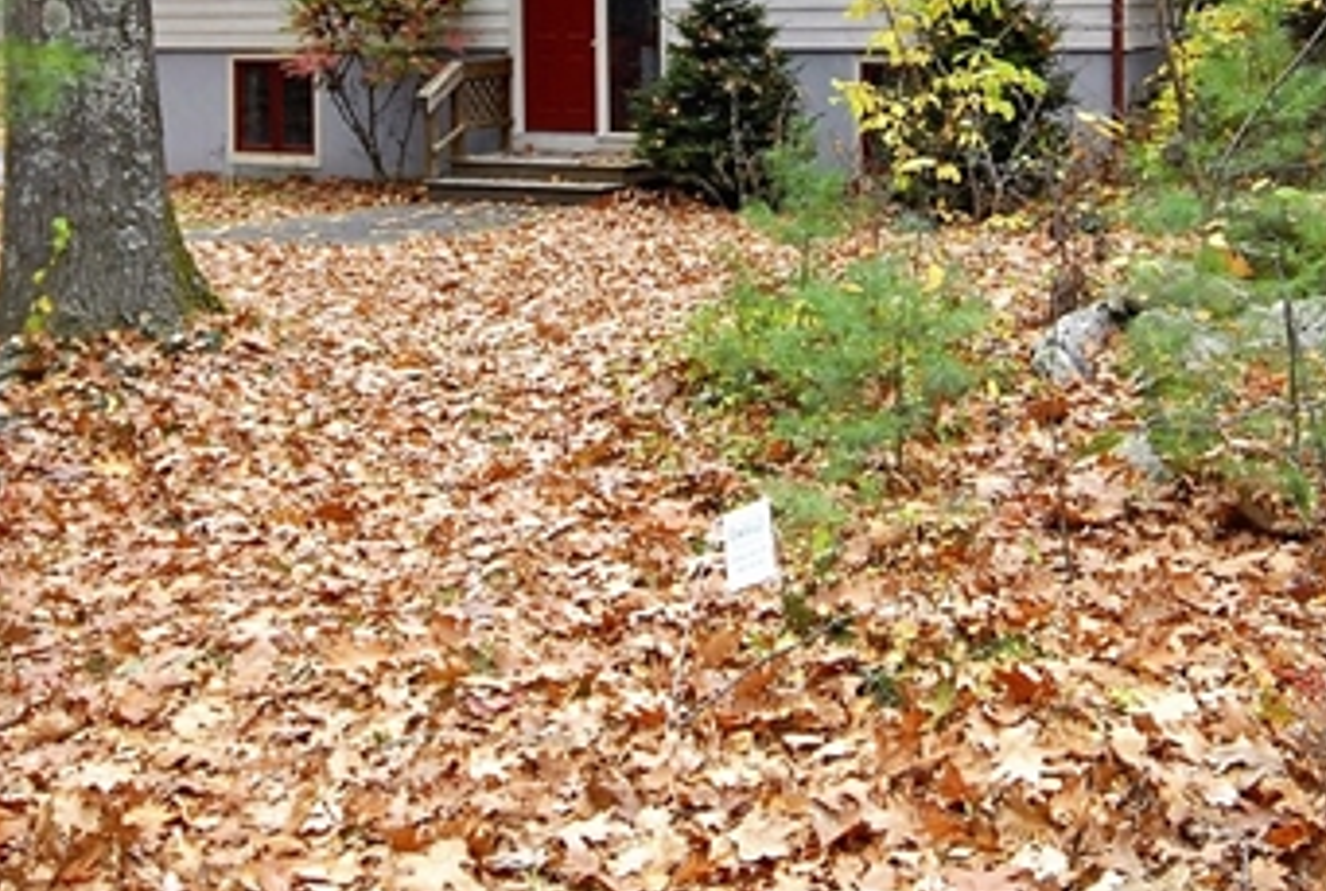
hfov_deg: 38.2
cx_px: 766
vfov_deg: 24.5
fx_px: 1910
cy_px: -78
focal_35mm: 52
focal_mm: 11.5
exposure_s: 1/100
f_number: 5
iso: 400
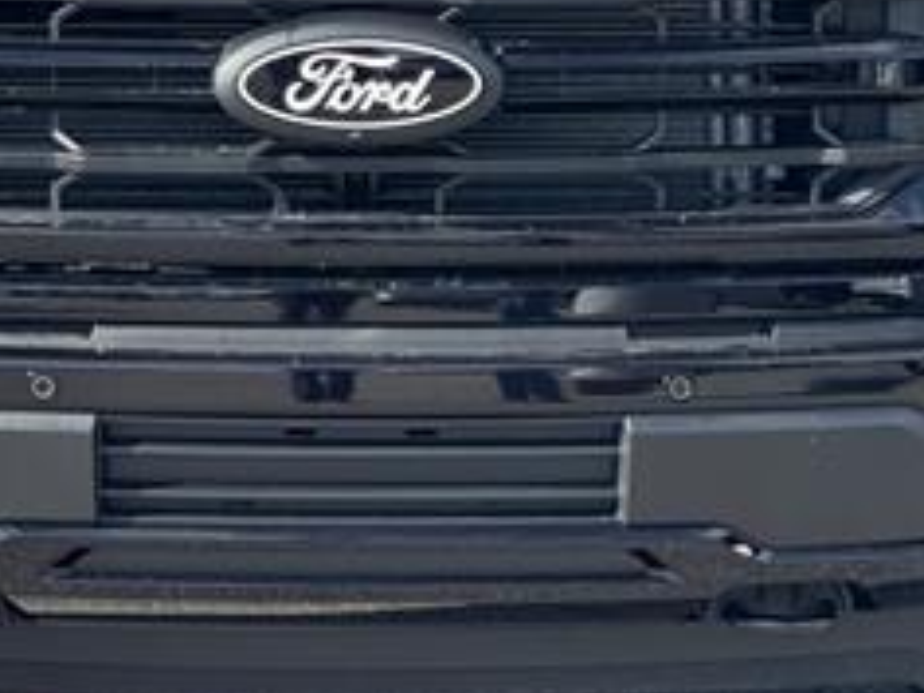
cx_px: 309
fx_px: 3470
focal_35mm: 130
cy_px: 63
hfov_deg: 15.1
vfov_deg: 11.3
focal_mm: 6.76
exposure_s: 1/1681
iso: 64
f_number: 1.78
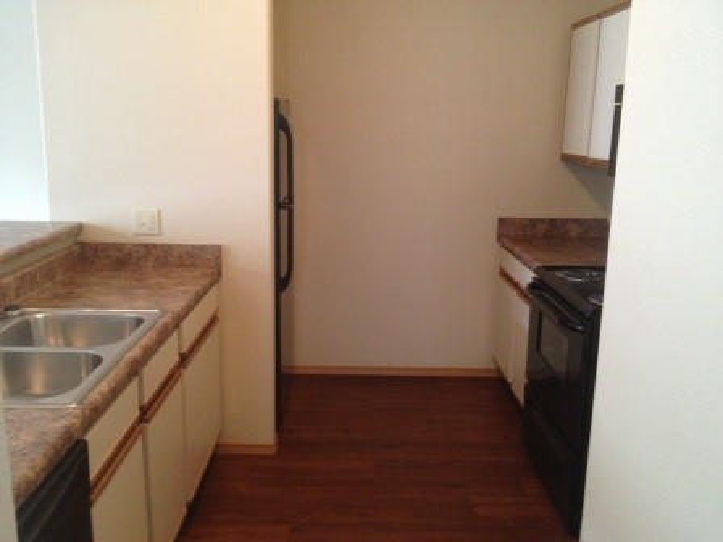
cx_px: 362
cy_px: 271
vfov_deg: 40.7
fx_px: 731
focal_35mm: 35
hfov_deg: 52.6
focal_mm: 4.28
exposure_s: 1/20
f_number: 2.4
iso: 250
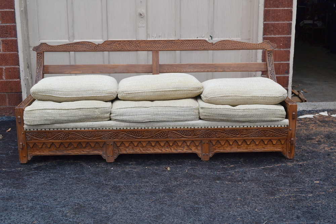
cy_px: 112
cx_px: 168
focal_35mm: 45
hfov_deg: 43.6
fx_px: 420
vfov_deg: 29.9
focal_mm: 30
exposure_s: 1/100
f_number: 8
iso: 400
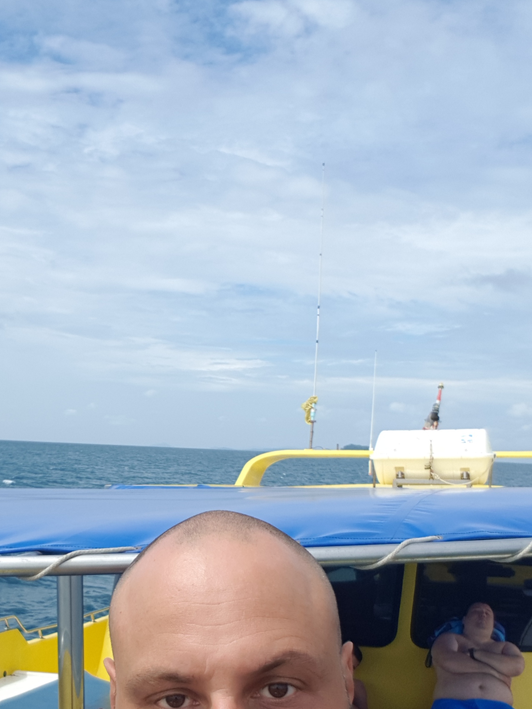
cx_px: 133
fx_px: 820
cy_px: 527
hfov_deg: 35.2
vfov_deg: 45.3
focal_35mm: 40
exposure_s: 1/2240
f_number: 1.7
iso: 40
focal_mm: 2.95
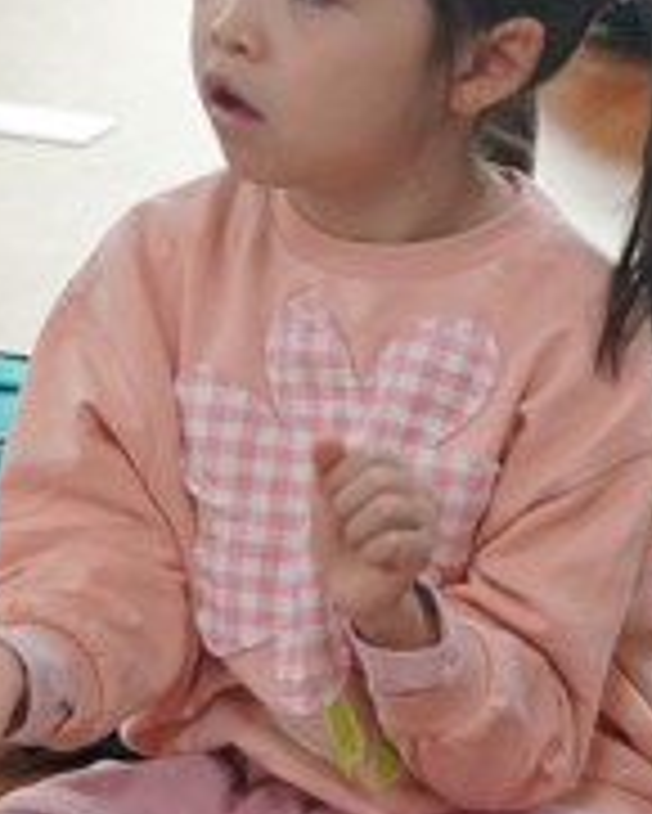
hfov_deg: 4.7
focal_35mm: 327
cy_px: 112
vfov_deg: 5.9
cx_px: 405
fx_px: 7881
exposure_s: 1/160
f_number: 4
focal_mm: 70
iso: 1250
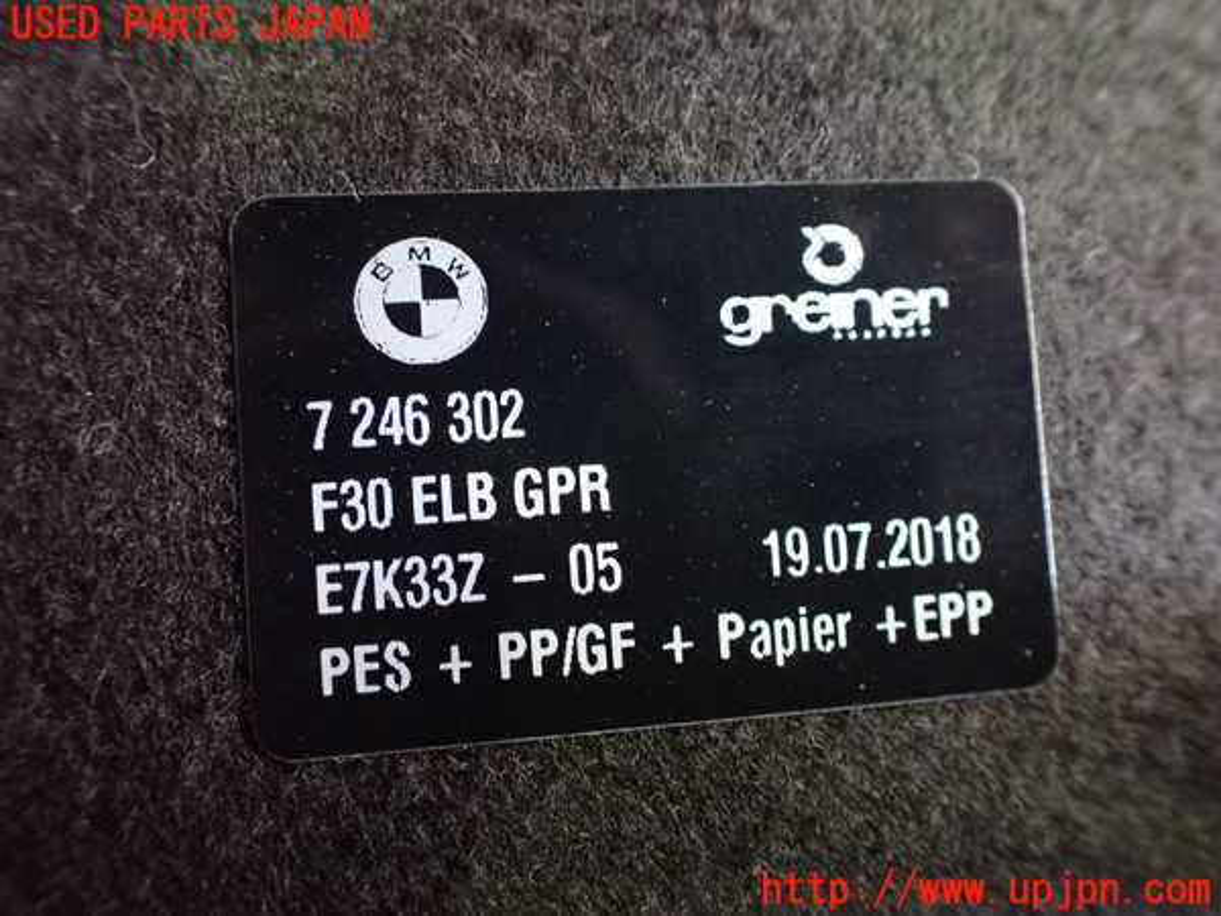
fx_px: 1058
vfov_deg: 46.8
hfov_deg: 60.0
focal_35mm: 30
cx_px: 610
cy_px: 458
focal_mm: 5.4
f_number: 2.3
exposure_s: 1/30
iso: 1250
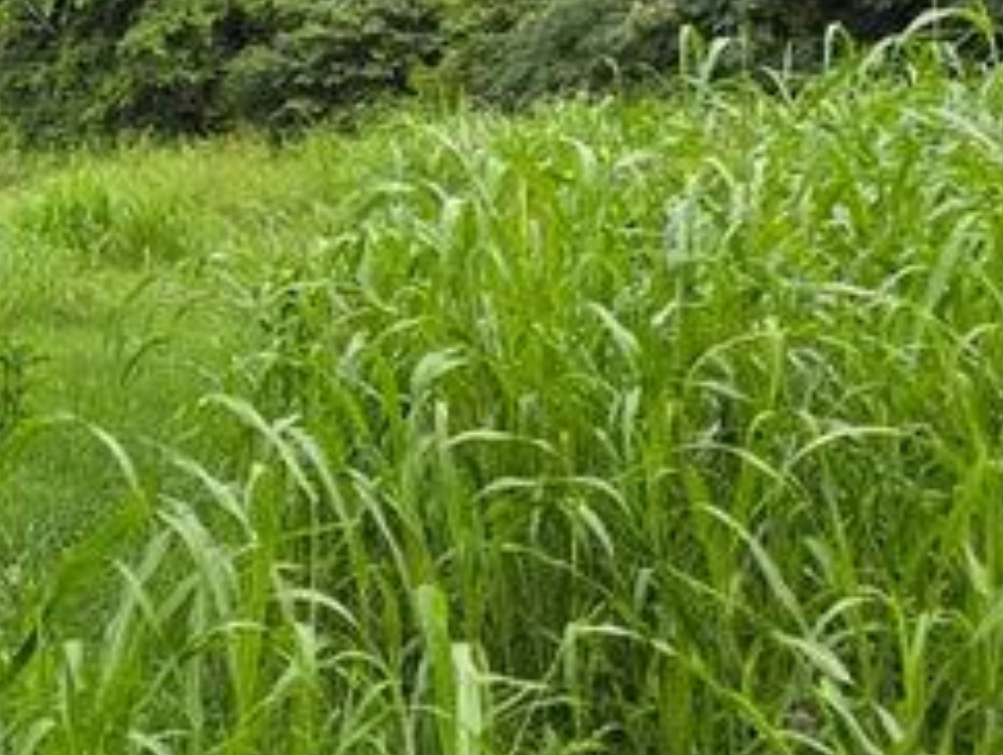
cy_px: -46
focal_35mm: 81
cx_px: 2
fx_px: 2349
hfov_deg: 23.1
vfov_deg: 17.7
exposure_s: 1/180
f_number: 1.7
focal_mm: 6.3
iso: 20
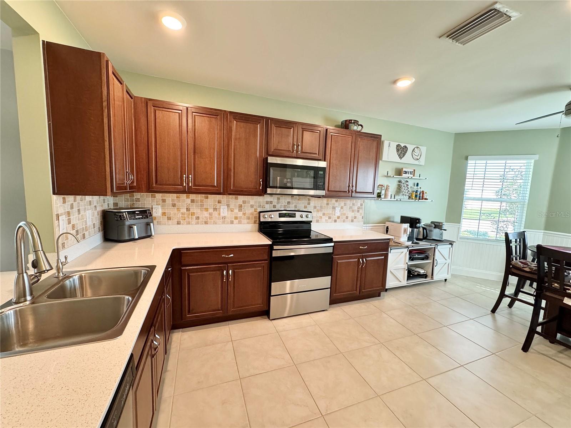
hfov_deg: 102.1
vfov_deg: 85.7
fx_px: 231
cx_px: 286
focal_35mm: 14
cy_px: 214
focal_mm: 2.22
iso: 320
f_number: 2.2
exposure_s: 1/60
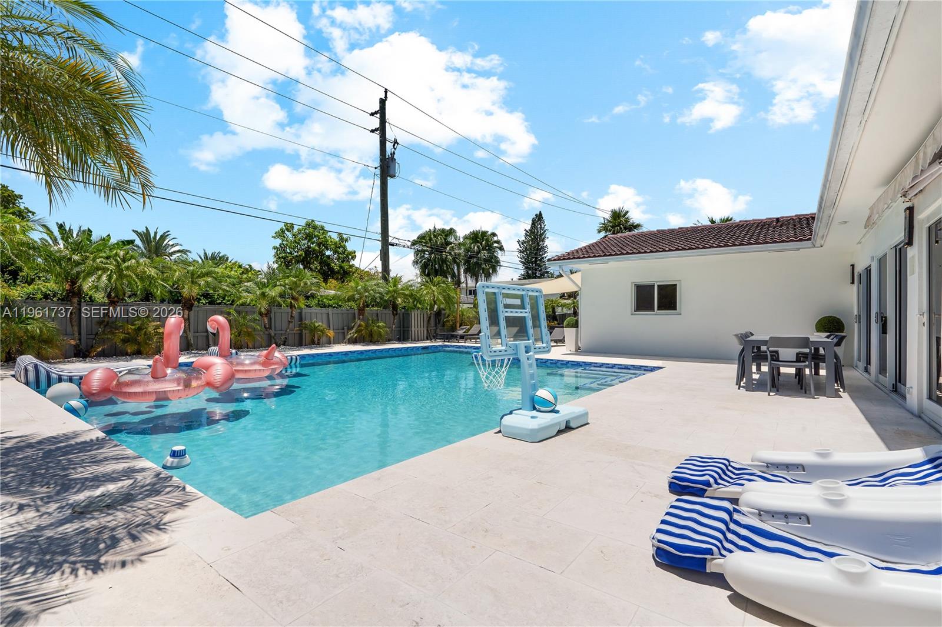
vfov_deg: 73.7
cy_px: 314
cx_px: 471
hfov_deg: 96.7
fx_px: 419
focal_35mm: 16
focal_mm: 16
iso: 250
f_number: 14
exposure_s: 1/80
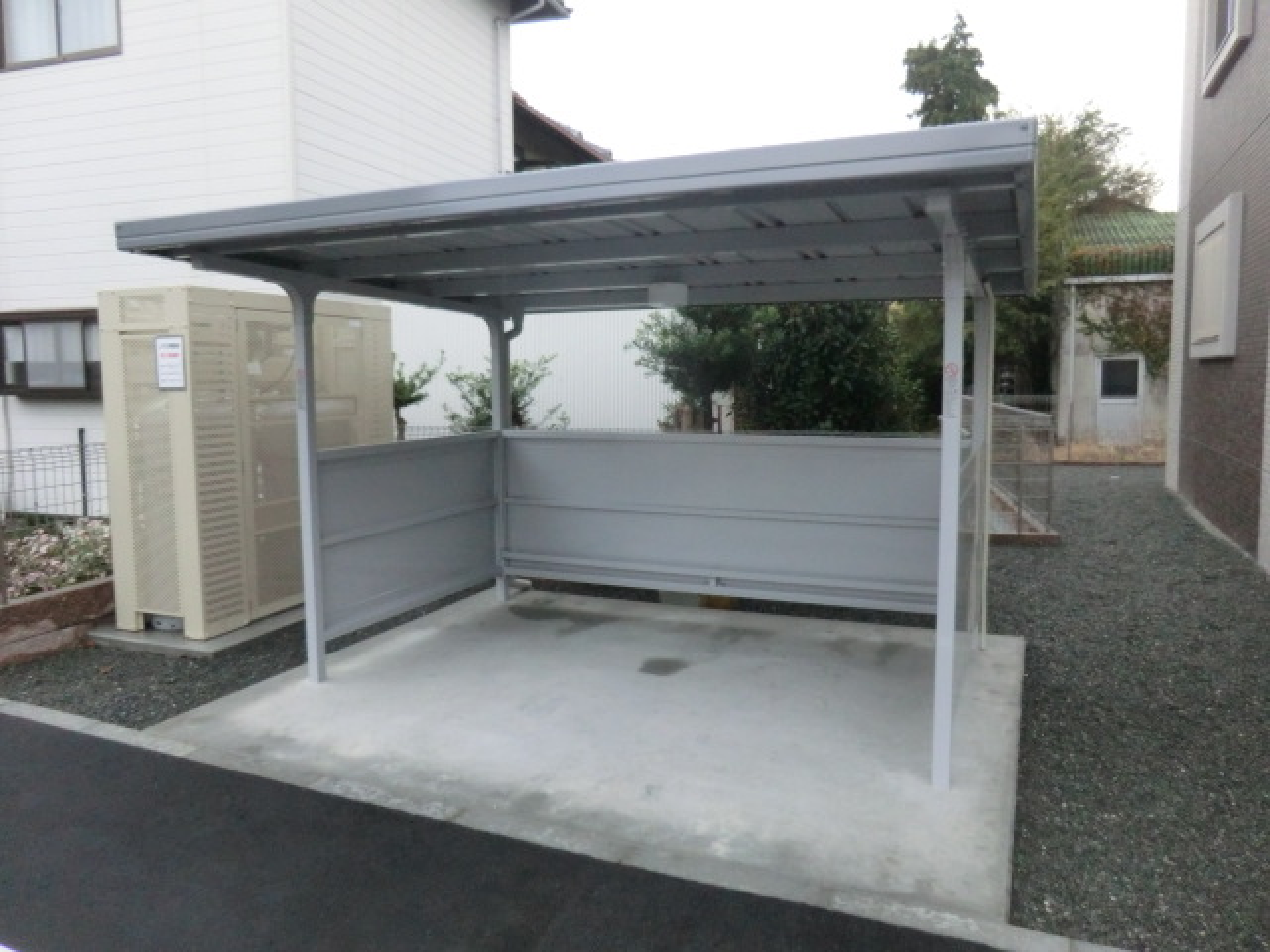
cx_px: 635
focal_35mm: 24
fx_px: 881
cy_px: 476
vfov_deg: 56.8
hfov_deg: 71.6
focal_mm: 4.3
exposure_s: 1/60
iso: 320
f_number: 3.2
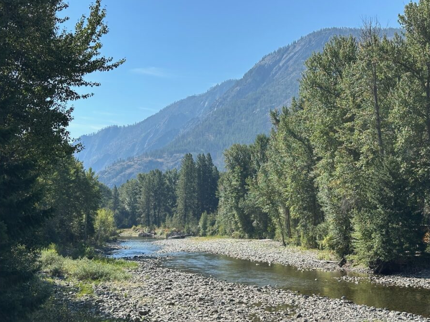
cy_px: 183
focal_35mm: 55
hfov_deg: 34.9
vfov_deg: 26.5
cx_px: 240
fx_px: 683
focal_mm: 6.86
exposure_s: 1/2597
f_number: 1.78
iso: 64
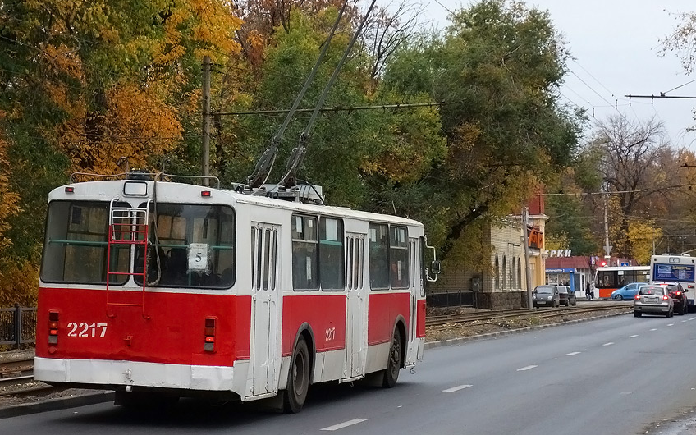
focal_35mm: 88
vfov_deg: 14.8
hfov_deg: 23.4
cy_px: 169
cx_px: 231
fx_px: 1669
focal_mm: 22.74
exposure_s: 1/500
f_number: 3.5
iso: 400
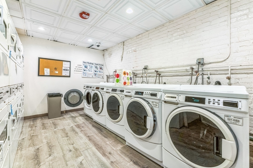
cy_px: 82
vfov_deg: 77.3
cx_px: 122
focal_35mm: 15
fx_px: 105
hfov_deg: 100.4
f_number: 5.6
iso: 1000
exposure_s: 1/80
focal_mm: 14
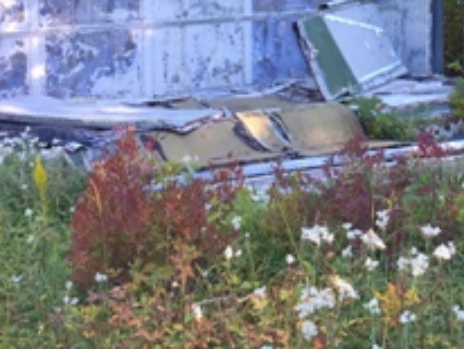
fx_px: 1047
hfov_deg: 24.6
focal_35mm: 78
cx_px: 368
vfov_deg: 18.4
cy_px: -11
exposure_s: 1/60
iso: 40
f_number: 2.2
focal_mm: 4.15
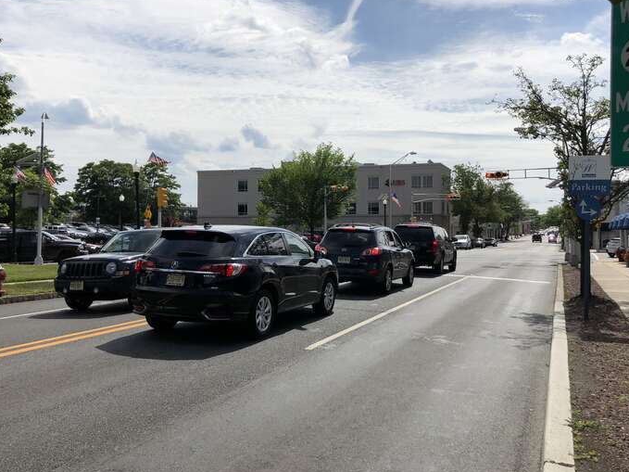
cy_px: 213
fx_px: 600
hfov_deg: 55.3
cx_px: 337
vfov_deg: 42.9
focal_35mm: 33
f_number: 1.8
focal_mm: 4
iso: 20
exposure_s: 1/5405
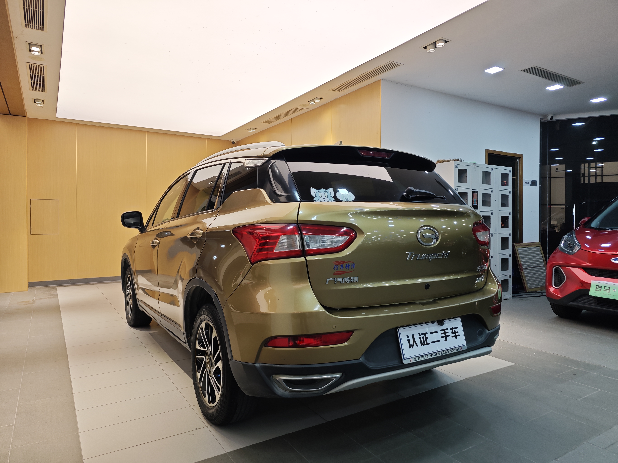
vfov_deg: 58.9
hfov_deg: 73.9
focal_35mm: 23
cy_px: 232
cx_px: 309
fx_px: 411
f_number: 1.9
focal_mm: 8.7
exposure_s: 1/100
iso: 80
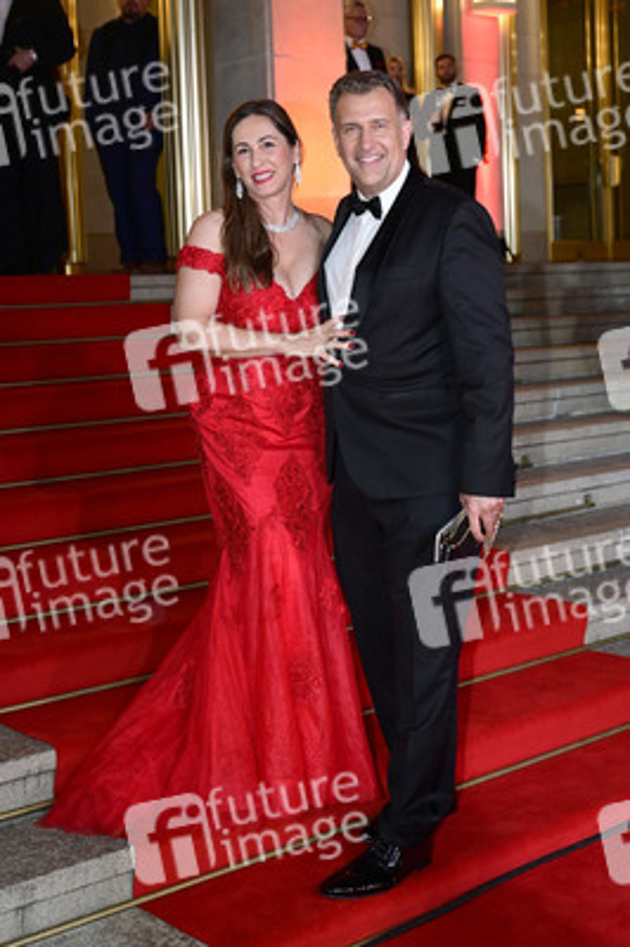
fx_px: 1131
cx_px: 315
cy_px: 474
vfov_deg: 45.5
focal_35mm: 43
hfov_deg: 31.1
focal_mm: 43
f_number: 3.5
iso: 4000
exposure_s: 1/200
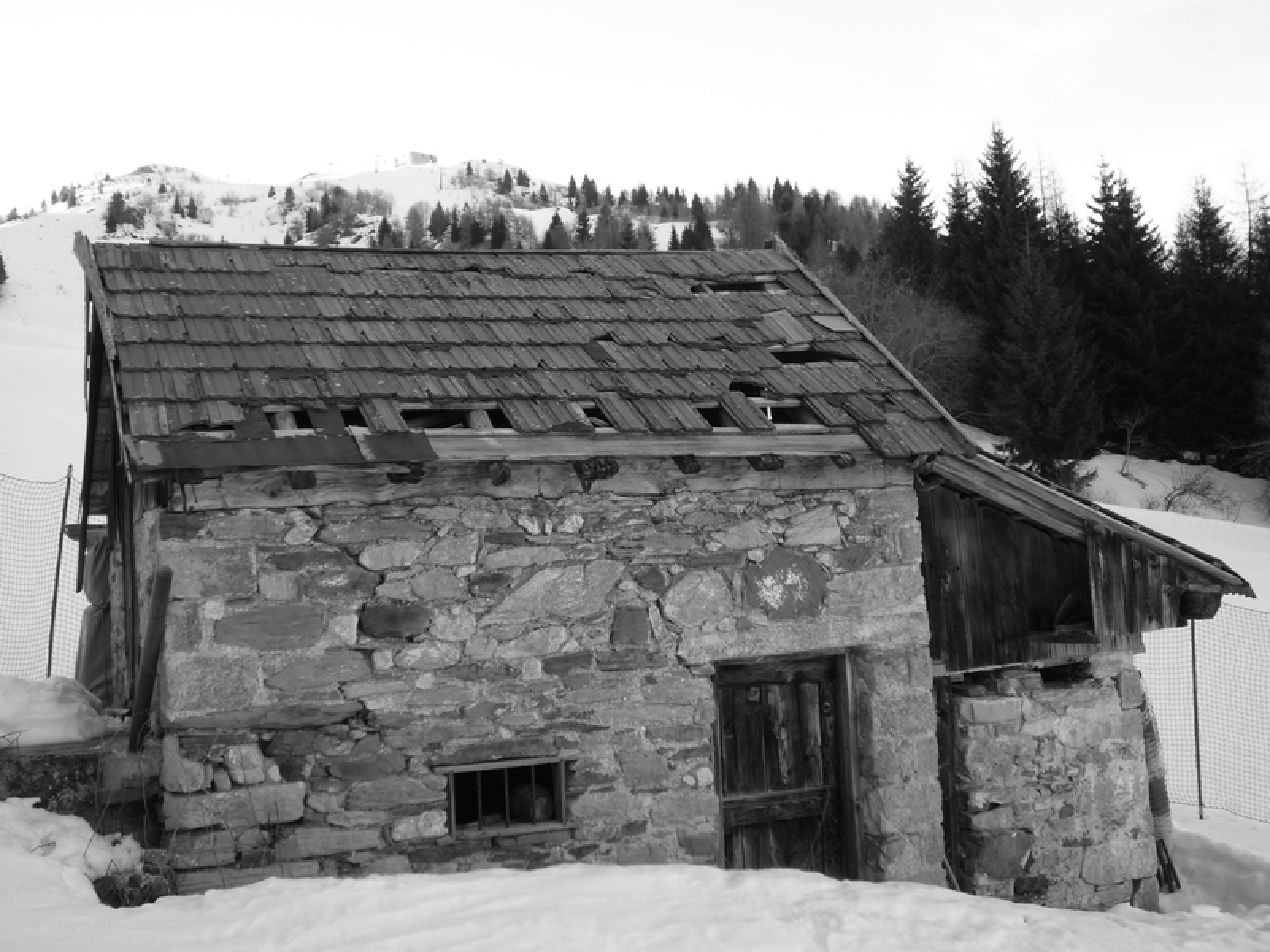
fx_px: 1541
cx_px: 635
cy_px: 476
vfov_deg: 34.3
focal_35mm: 42
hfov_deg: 44.8
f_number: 4.1
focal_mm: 7.3
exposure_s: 1/100
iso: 100
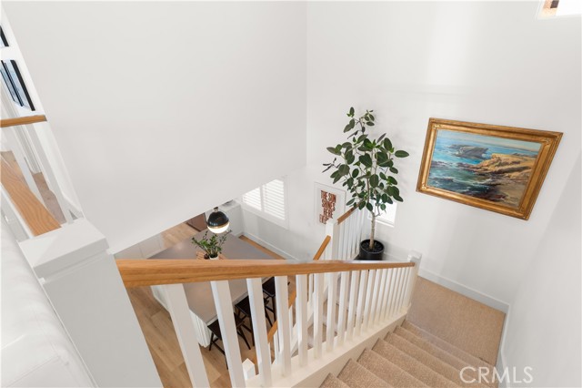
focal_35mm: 17
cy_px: 194
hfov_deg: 93.3
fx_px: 275
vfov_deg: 70.4
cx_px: 291
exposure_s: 1/13
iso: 640
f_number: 9
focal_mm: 17
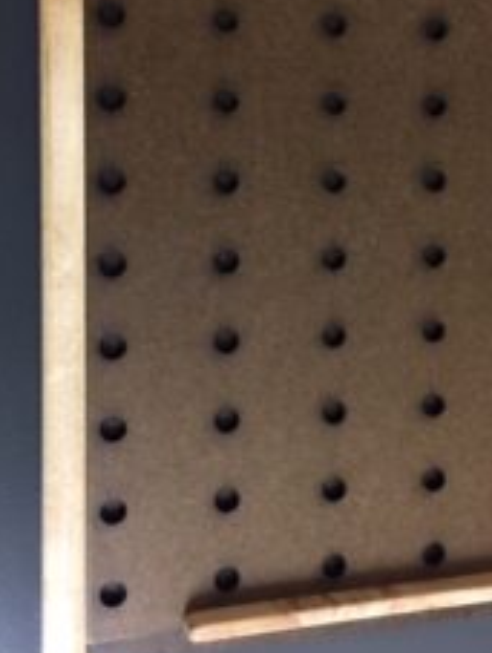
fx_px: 964
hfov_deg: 28.6
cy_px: 207
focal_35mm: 51
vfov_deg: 37.0
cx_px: 282
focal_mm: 4.15
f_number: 2.2
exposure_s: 1/30
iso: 250
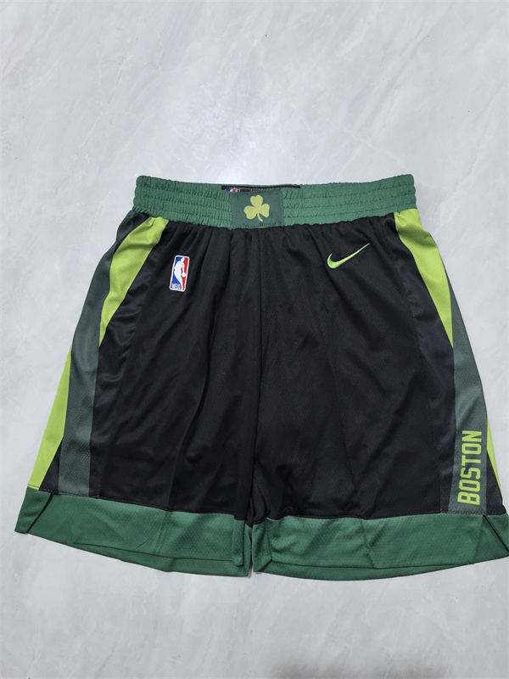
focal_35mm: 27
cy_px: 340
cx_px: 254
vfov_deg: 65.3
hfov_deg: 51.4
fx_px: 529
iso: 400
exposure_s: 1/40
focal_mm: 5.75
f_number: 2
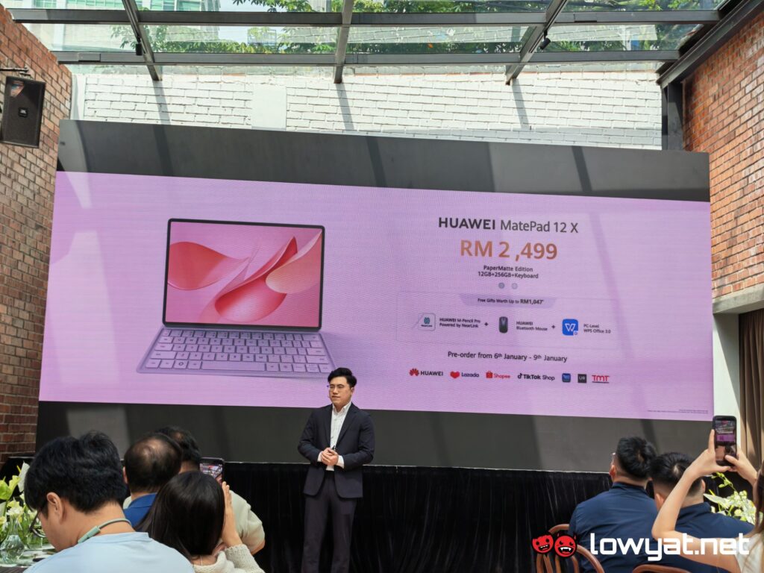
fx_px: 1015
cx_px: 382
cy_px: 286
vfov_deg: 31.5
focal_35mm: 46
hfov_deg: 41.2
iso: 50
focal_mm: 5.4
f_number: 1.6
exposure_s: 1/600
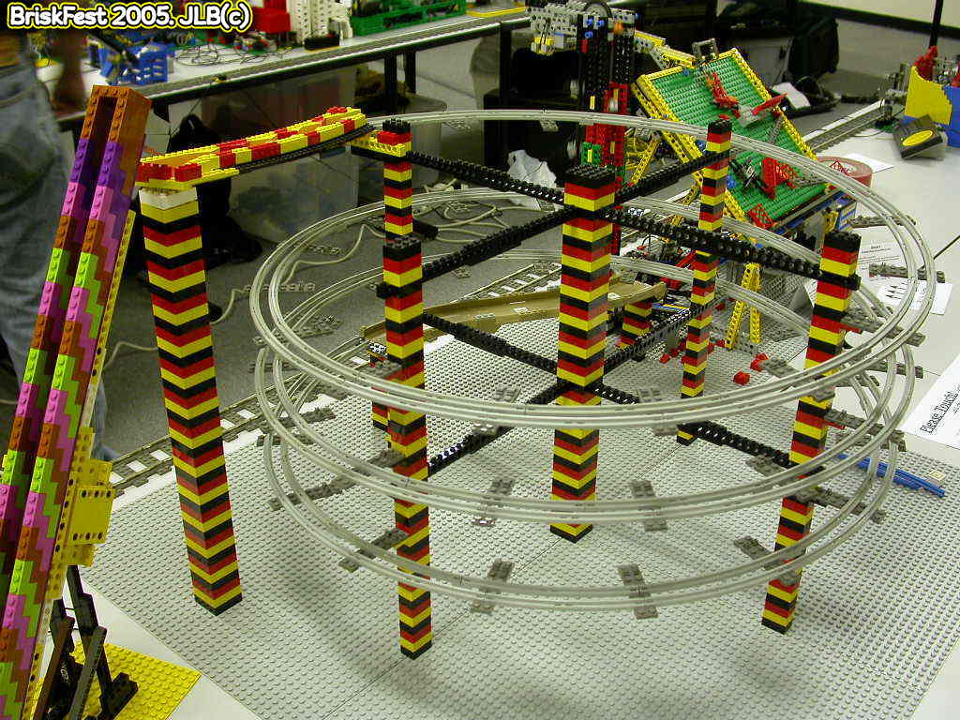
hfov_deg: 49.0
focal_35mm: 38
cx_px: 480
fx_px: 1054
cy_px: 360
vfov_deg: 37.7
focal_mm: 7.85
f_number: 2.6
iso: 100
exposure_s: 1/11.9
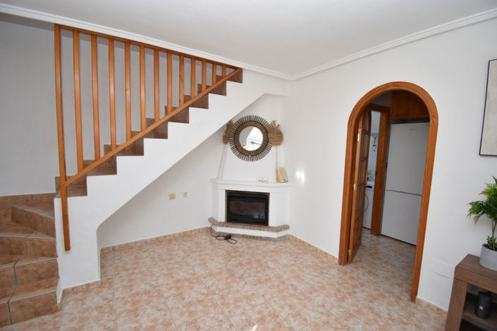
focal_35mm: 15
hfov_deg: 100.4
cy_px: 166
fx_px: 207
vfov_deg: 77.3
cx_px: 248
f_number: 4.5
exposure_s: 1/160
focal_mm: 10
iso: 800
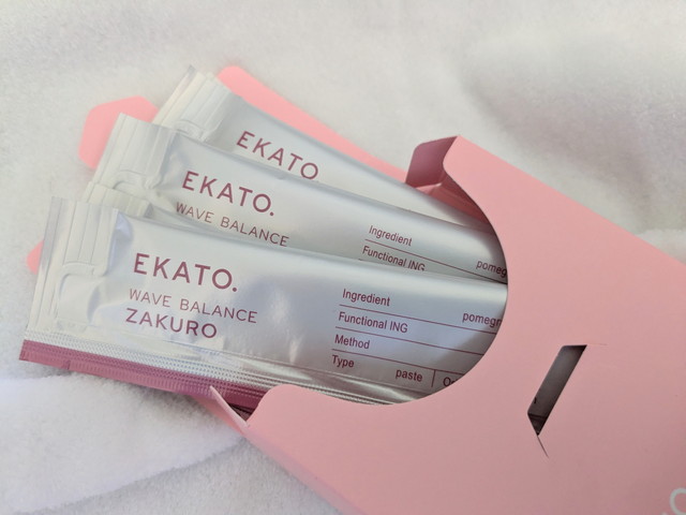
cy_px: 258
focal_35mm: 27
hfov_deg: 65.3
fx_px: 535
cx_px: 343
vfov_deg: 51.4
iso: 411
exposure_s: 1/99.9
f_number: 1.73
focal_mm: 4.38
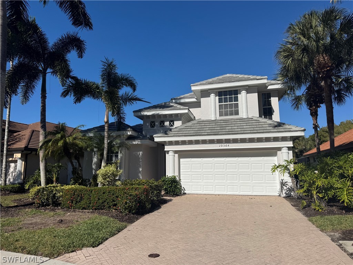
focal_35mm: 24
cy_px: 132
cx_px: 176
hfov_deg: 71.6
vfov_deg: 56.8
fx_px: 245
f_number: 1.78
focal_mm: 6.76
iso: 80
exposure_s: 1/10417
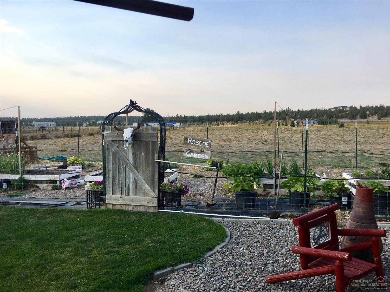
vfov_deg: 48.2
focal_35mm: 29
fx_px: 327
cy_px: 146
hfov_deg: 61.7
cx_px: 195
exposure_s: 1/646
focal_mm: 4.15
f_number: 2.2
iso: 25
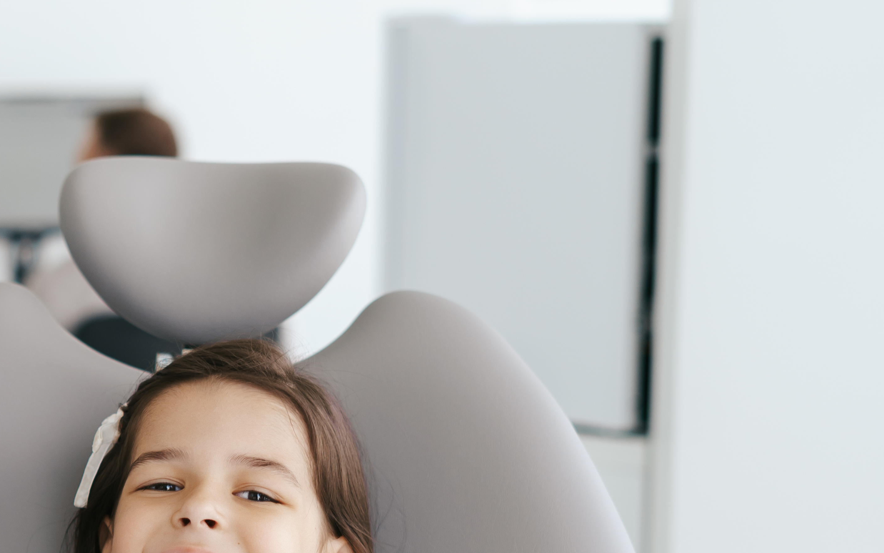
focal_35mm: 108
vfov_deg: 12.0
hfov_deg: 18.7
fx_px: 2602
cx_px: -11
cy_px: 530
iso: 200
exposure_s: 1/200
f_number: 2.5
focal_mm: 50
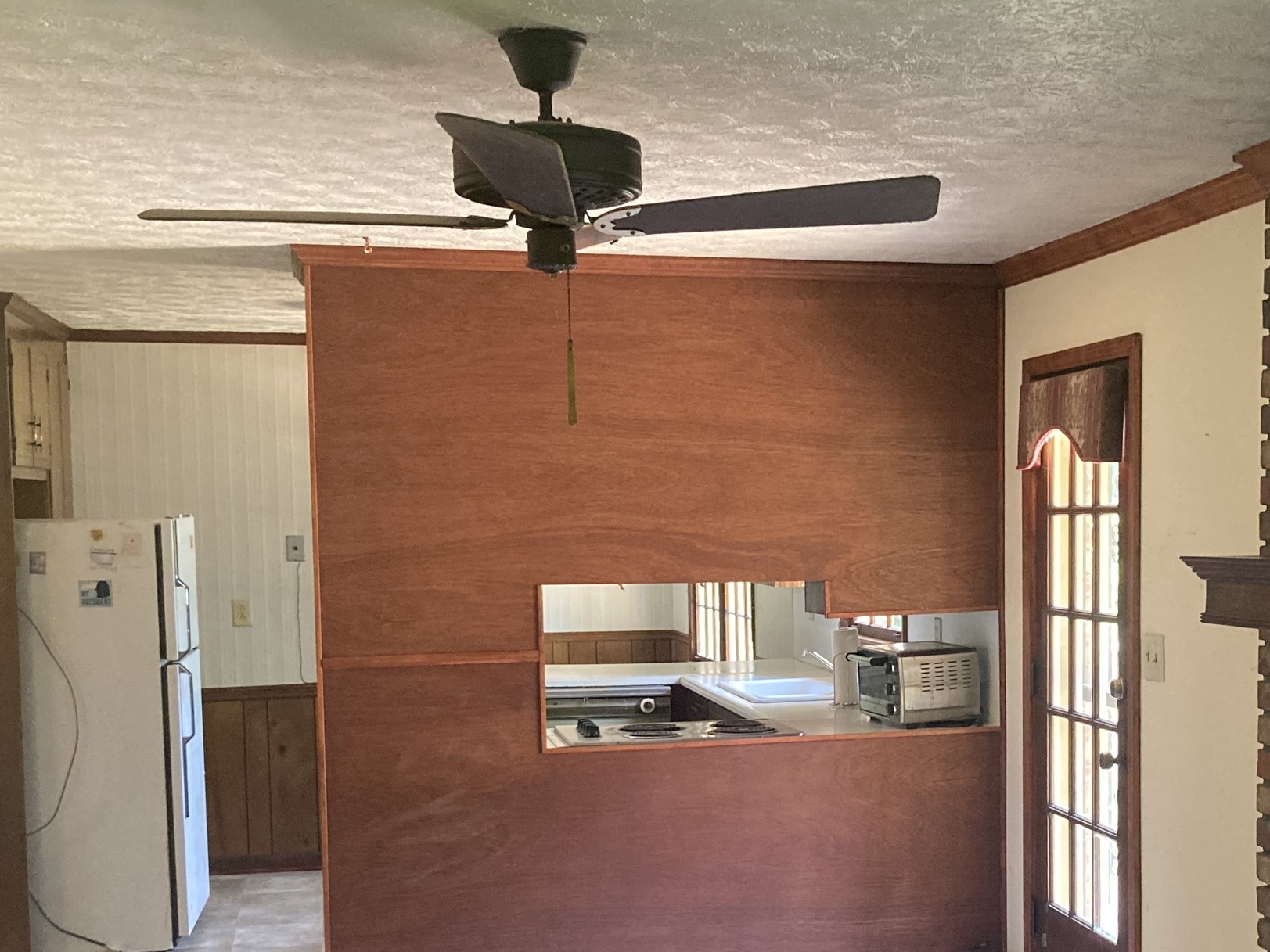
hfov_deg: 35.4
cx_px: 942
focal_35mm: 53
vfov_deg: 27.2
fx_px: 1944
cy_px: 684
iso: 250
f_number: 1.8
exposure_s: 1/60
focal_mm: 3.99
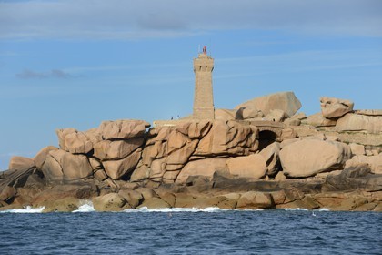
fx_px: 1592
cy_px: 128
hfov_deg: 13.7
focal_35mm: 150
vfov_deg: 9.1
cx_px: 191
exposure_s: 1/1000
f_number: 9
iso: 400
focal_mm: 150
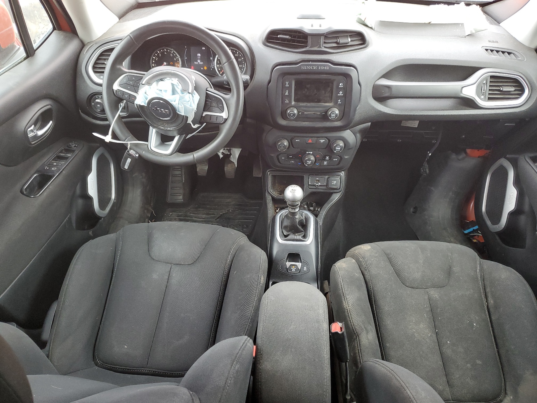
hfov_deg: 67.3
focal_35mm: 26
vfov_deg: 53.1
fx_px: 403
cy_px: 202
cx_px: 268
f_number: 1.5
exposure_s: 1/120
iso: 91
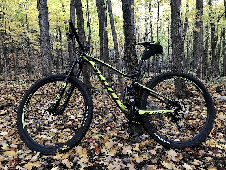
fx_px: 183
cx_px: 113
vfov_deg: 49.7
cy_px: 85
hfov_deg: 63.4
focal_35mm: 28
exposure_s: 1/17
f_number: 1.8
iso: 40
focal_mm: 3.99
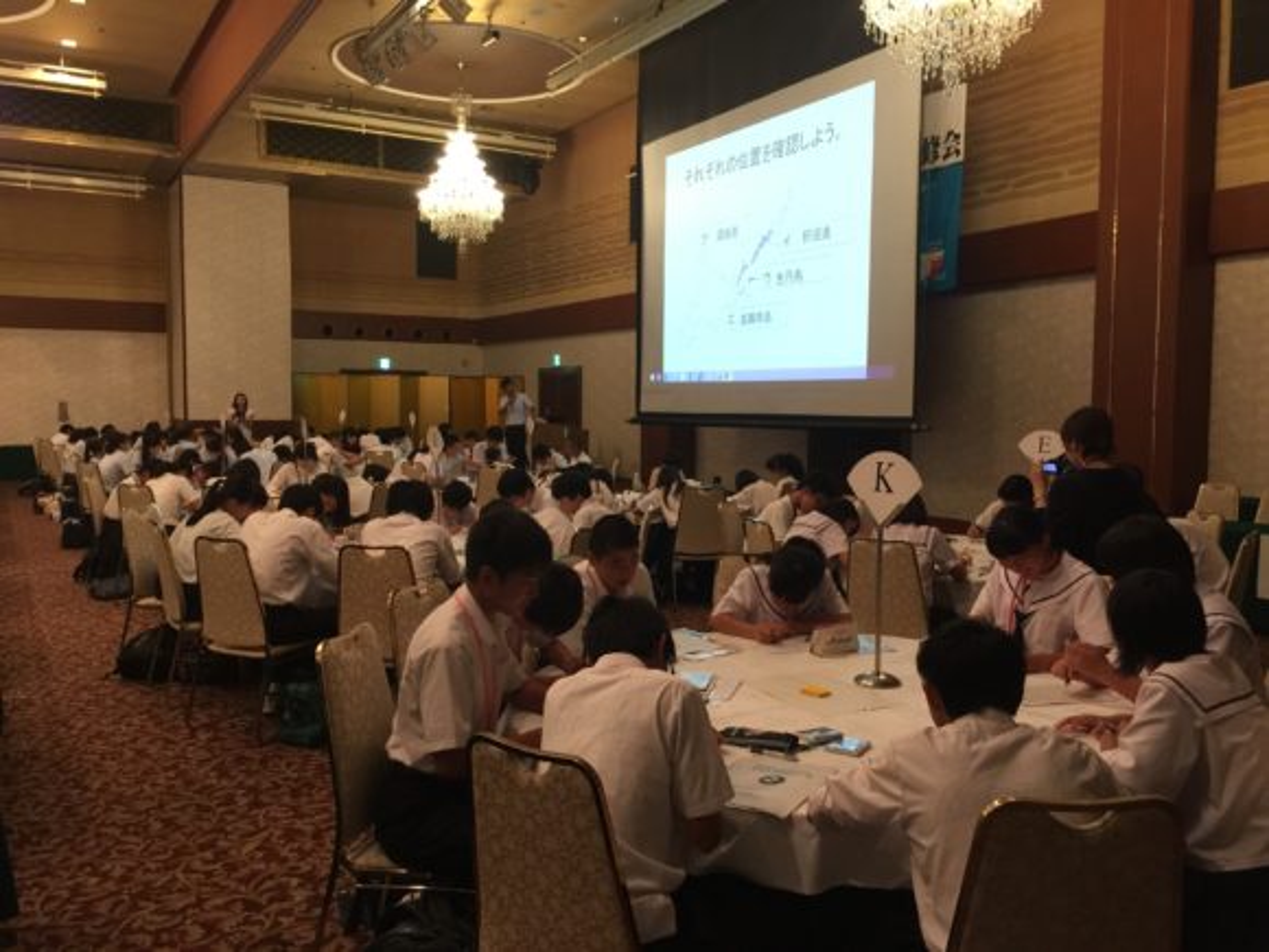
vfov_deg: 48.2
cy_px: 476
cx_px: 634
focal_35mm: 29
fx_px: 1063
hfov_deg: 61.7
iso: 100
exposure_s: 1/15
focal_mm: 4.15
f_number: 2.2
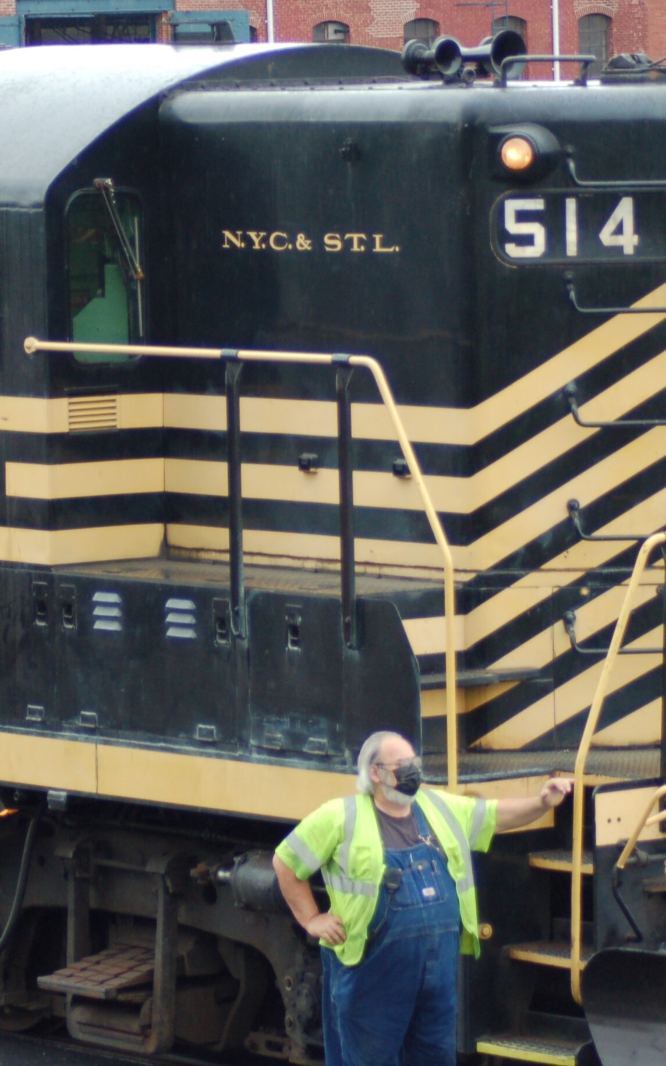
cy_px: 532
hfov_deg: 6.7
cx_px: 337
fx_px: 5687
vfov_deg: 10.7
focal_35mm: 196
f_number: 4.2
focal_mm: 85
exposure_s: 1/200
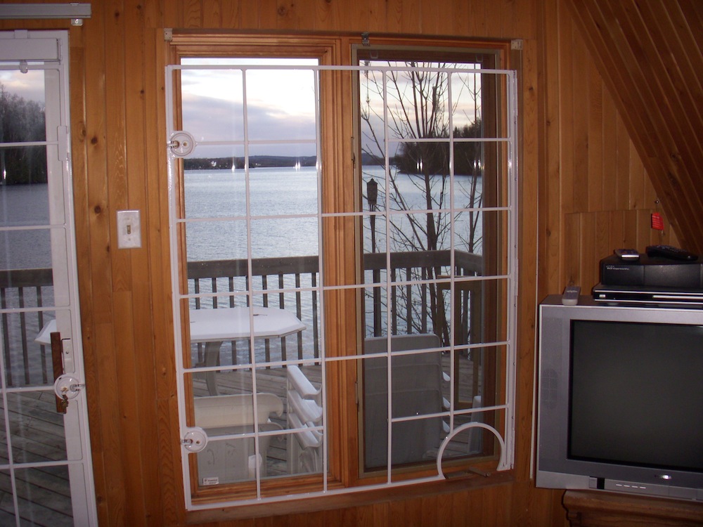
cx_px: 352
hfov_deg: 49.0
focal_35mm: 38
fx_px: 772
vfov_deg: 37.7
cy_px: 264
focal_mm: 6.3
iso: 125
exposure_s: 1/160
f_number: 3.3
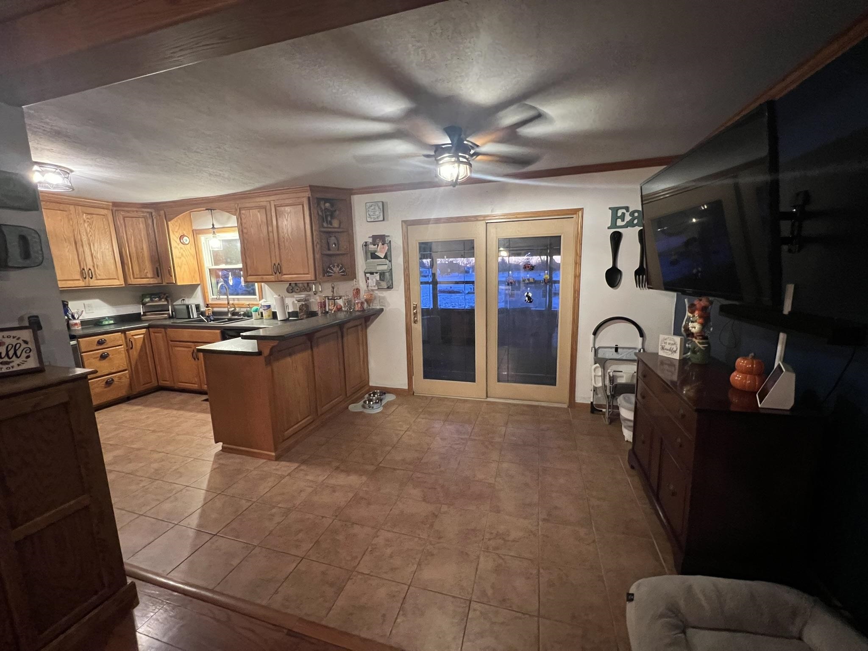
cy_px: 326
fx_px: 326
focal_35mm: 13
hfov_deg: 106.2
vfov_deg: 89.9
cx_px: 434
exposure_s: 1/40
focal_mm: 1.57
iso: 800
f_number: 1.8
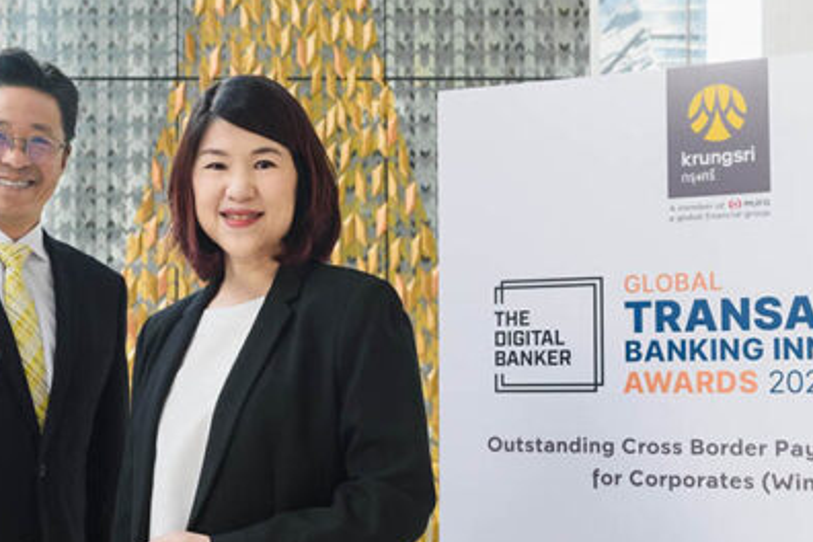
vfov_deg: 21.9
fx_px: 1400
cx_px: 347
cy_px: 287
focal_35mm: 62
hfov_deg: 32.3
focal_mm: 32
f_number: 6.3
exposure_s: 1/160
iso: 800
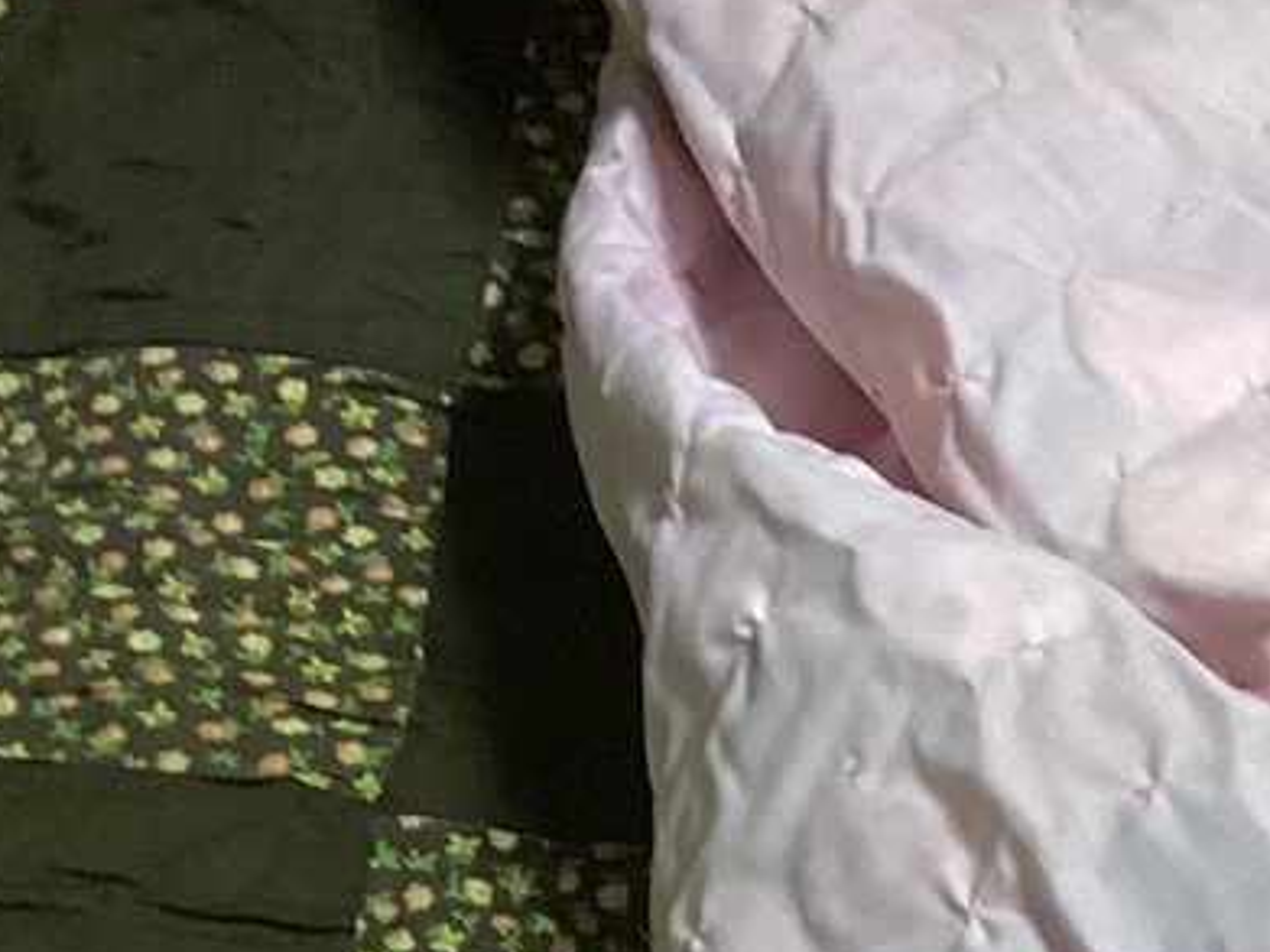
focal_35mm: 120
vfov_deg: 11.3
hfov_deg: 15.6
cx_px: 1655
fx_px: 4401
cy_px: 1802
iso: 250
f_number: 2.4
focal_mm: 3.3
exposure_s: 1/50
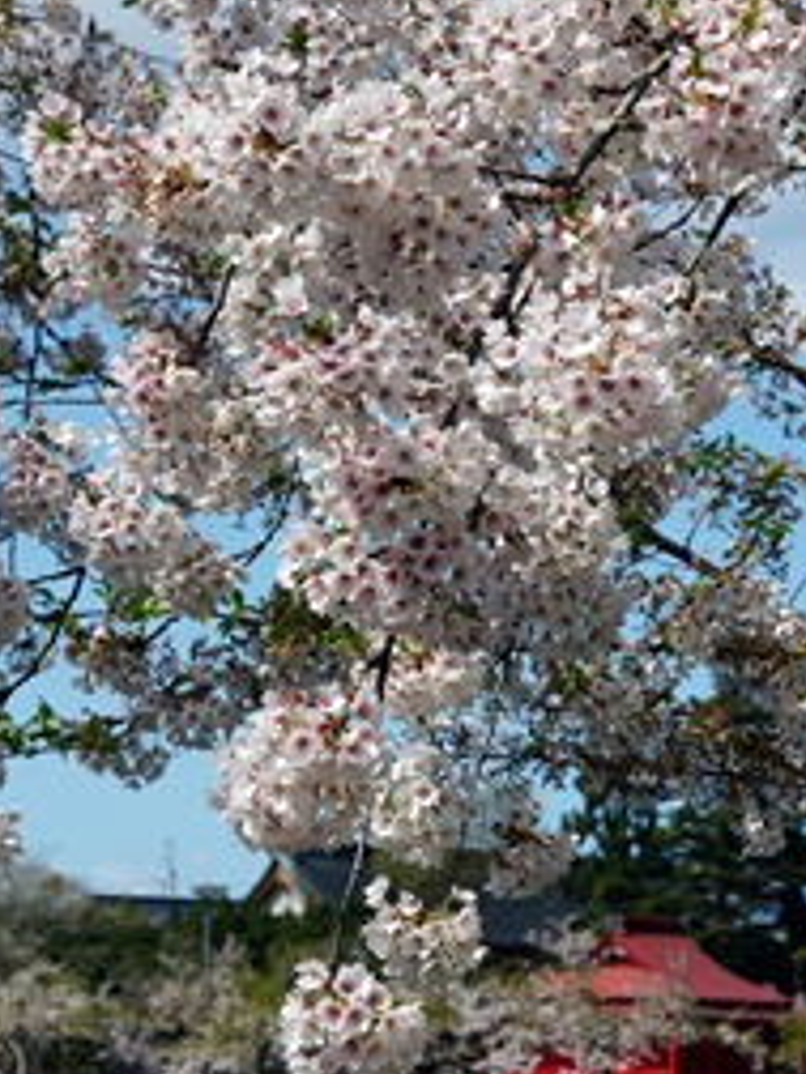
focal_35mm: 135
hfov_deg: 10.9
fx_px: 4205
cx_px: 478
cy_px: 622
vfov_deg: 14.6
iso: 100
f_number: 11
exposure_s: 1/160
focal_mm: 59.3
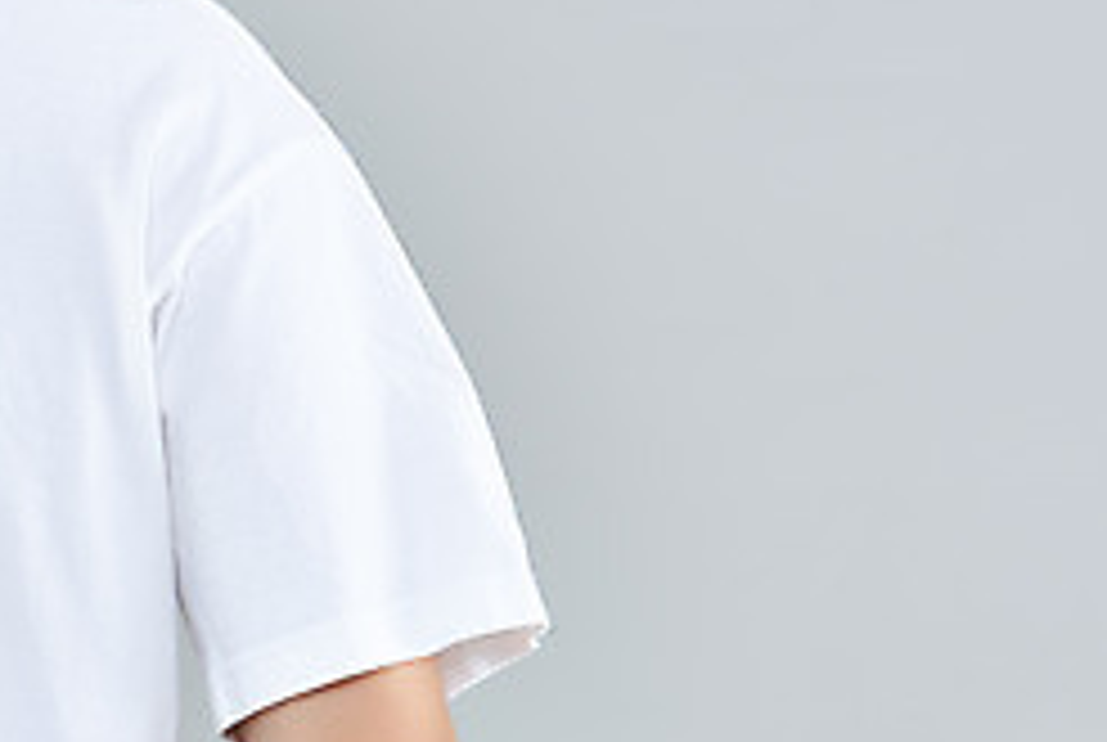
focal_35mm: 282
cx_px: -182
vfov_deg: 4.9
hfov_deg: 7.2
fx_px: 8687
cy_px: 729
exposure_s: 1/125
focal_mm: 116
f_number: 16
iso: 100
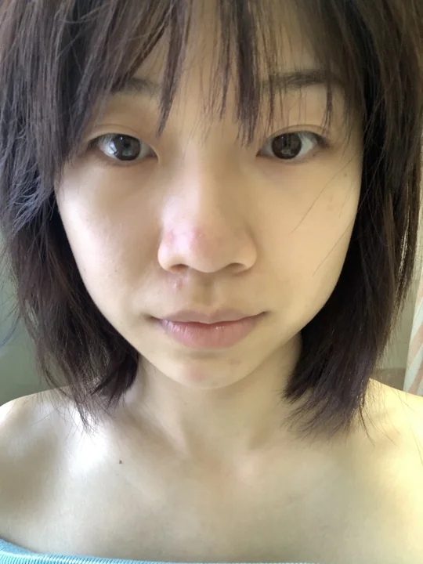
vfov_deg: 56.8
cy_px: 282
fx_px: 521
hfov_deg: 44.2
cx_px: 212
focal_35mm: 32
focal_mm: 2.87
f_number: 2.2
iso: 200
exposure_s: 1/60
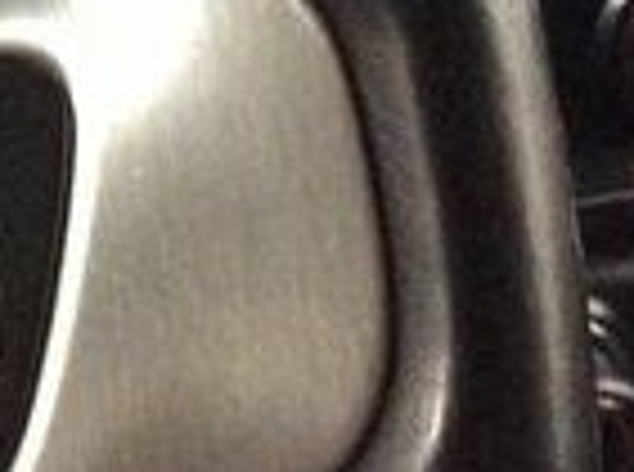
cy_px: 126
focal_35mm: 145
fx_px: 2649
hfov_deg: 12.4
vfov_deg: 10.2
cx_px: -531
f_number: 2.4
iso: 320
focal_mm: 3.3
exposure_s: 1/15
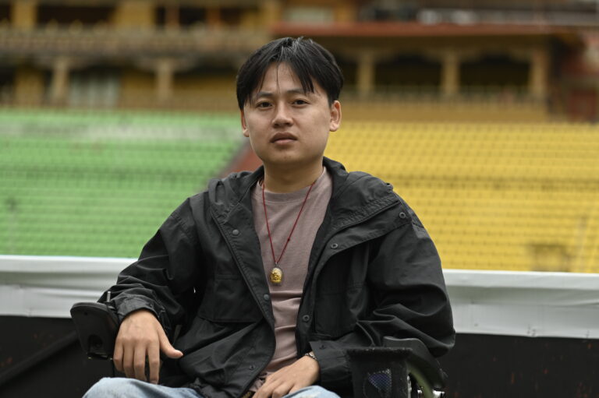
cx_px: 300
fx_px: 2245
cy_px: 199
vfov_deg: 10.1
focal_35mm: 135
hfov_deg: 15.2
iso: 200
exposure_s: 1/250
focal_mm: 135
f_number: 4.5
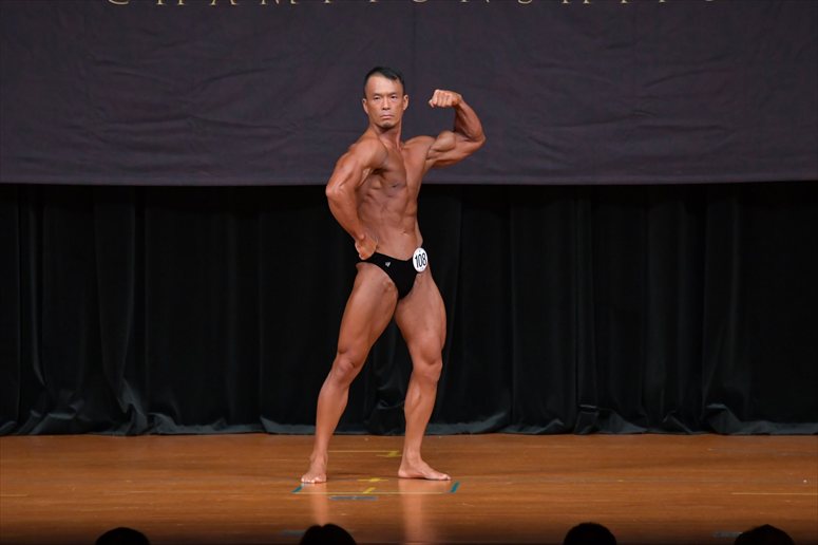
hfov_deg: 7.6
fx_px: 6132
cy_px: 272
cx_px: 409
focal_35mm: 270
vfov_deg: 5.1
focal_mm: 180
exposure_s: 1/400
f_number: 5.6
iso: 4000
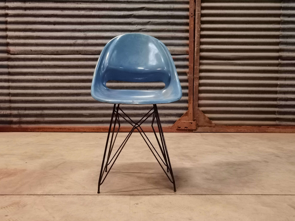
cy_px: 110
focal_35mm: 32
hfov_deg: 56.8
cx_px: 148
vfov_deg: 44.2
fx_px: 273
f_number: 1.9
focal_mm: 6.71
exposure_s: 1/25
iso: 640
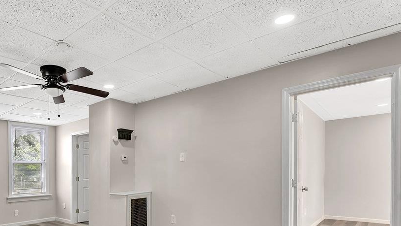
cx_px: 148
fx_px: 245
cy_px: 187
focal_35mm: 23
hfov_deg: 77.2
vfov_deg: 46.4
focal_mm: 14
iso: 640
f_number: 8
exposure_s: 1/45
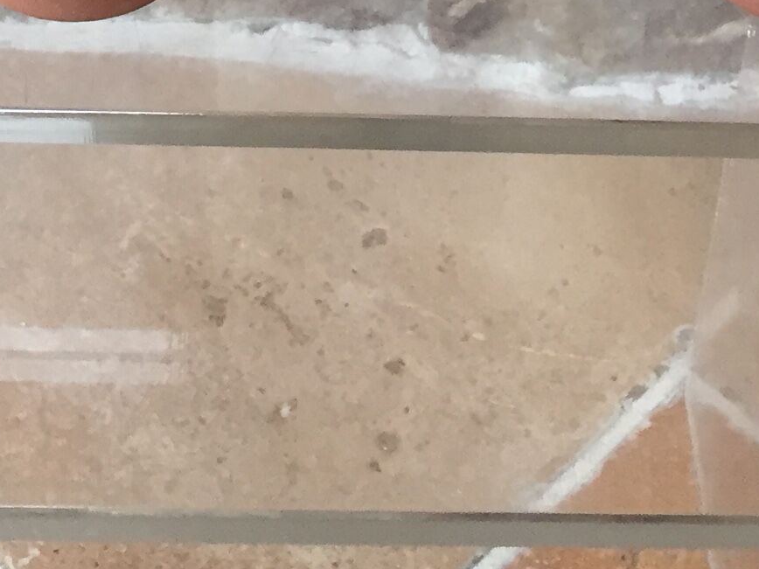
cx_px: 259
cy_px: -675
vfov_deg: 11.7
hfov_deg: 18.0
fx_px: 2390
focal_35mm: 109
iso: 50
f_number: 2.2
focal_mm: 4.15
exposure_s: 1/33
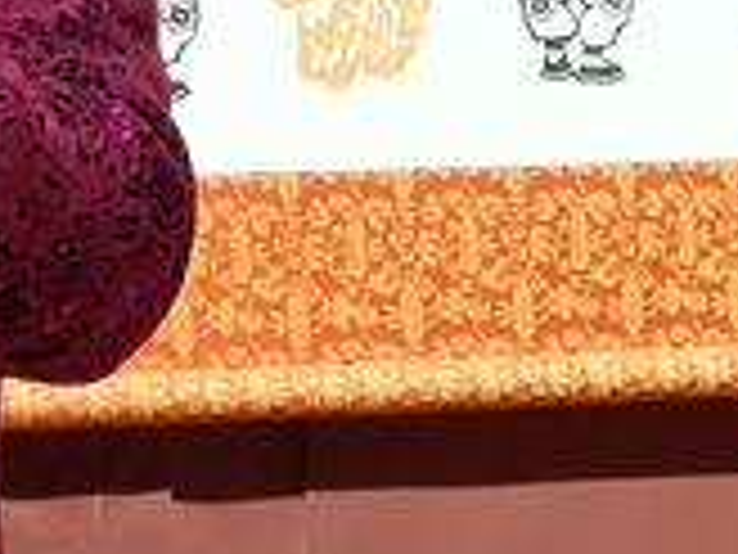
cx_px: -166
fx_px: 2708
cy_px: -104
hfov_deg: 15.0
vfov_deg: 11.5
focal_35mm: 127
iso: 400
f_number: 1.8
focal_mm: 3.83
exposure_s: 1/33.3
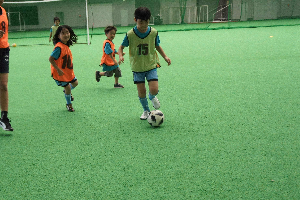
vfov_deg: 24.0
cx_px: 95
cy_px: 137
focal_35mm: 56
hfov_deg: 35.2
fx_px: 466
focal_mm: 24
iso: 1600
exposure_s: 1/200
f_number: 4
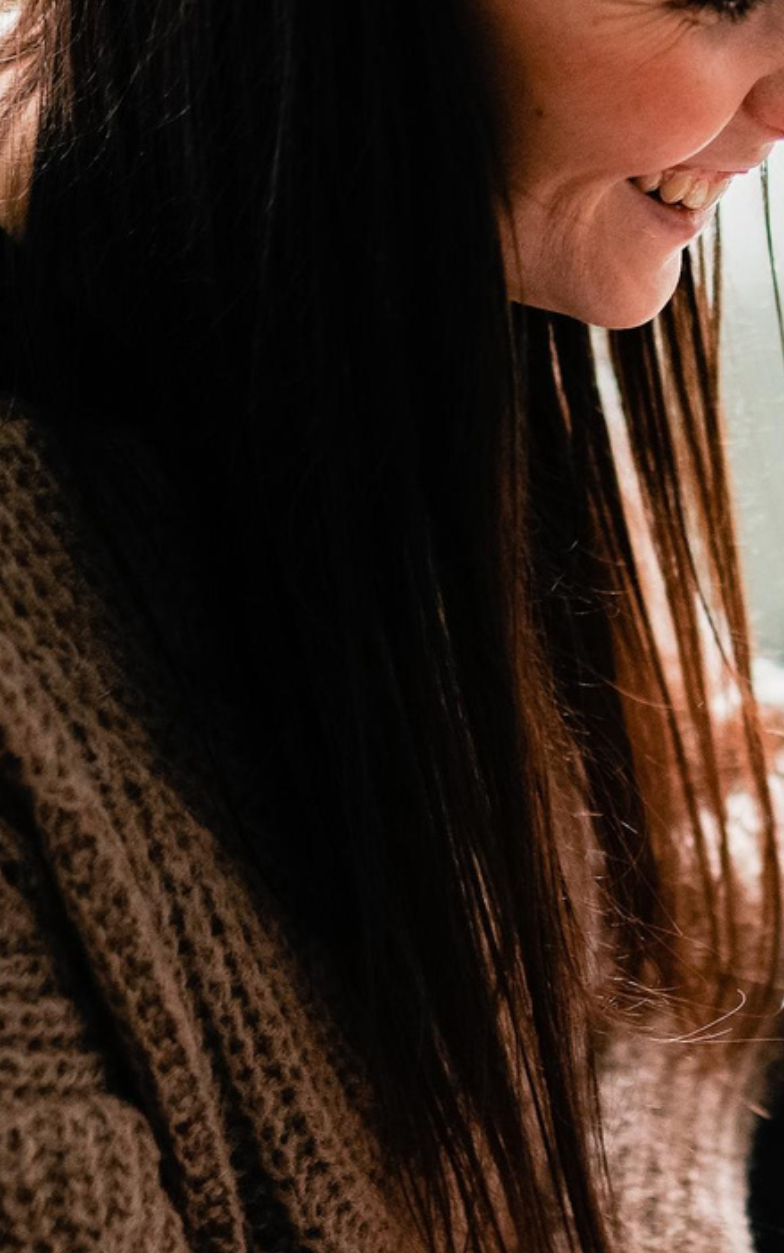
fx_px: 4442
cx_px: 1236
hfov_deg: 9.7
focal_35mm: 130
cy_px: 651
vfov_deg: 16.1
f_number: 1.4
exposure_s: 1/30
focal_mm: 35
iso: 250
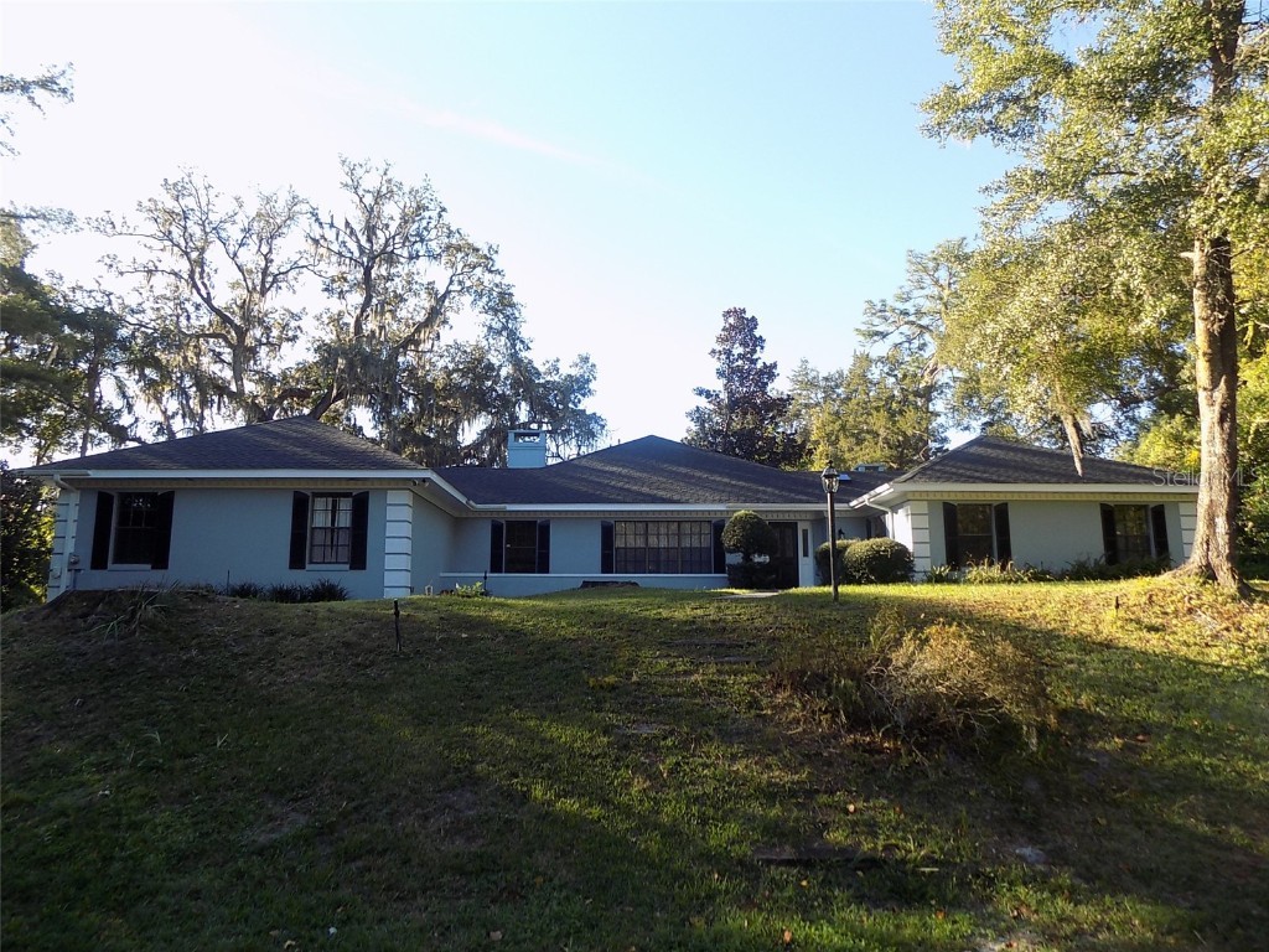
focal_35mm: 23
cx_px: 634
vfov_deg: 58.9
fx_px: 843
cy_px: 476
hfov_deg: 73.9
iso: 80
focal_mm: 4
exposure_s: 1/200
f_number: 3.1
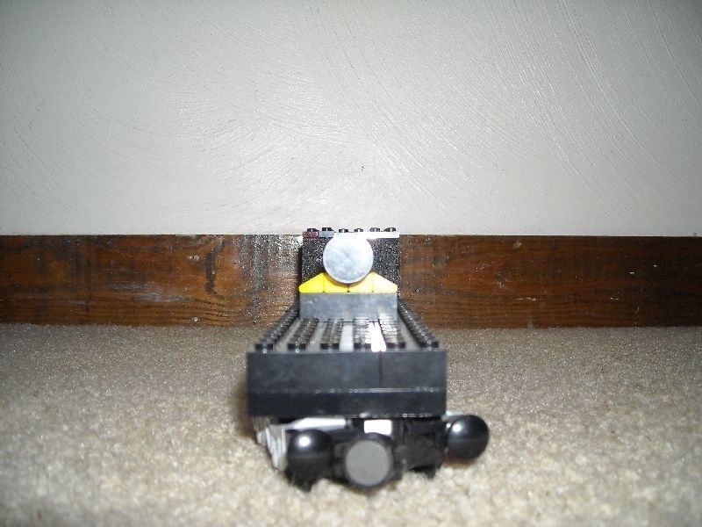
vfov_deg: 40.7
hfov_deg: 52.6
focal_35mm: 35
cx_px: 351
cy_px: 264
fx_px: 710
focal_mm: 5.7
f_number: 2.8
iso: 200
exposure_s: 1/60
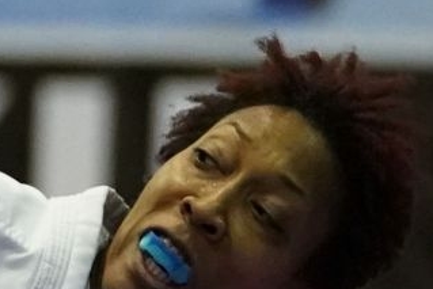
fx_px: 14259
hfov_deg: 1.7
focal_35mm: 1185
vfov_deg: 1.2
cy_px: 289
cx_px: -763
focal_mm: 140
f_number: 2.8
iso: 6400
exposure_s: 1/800
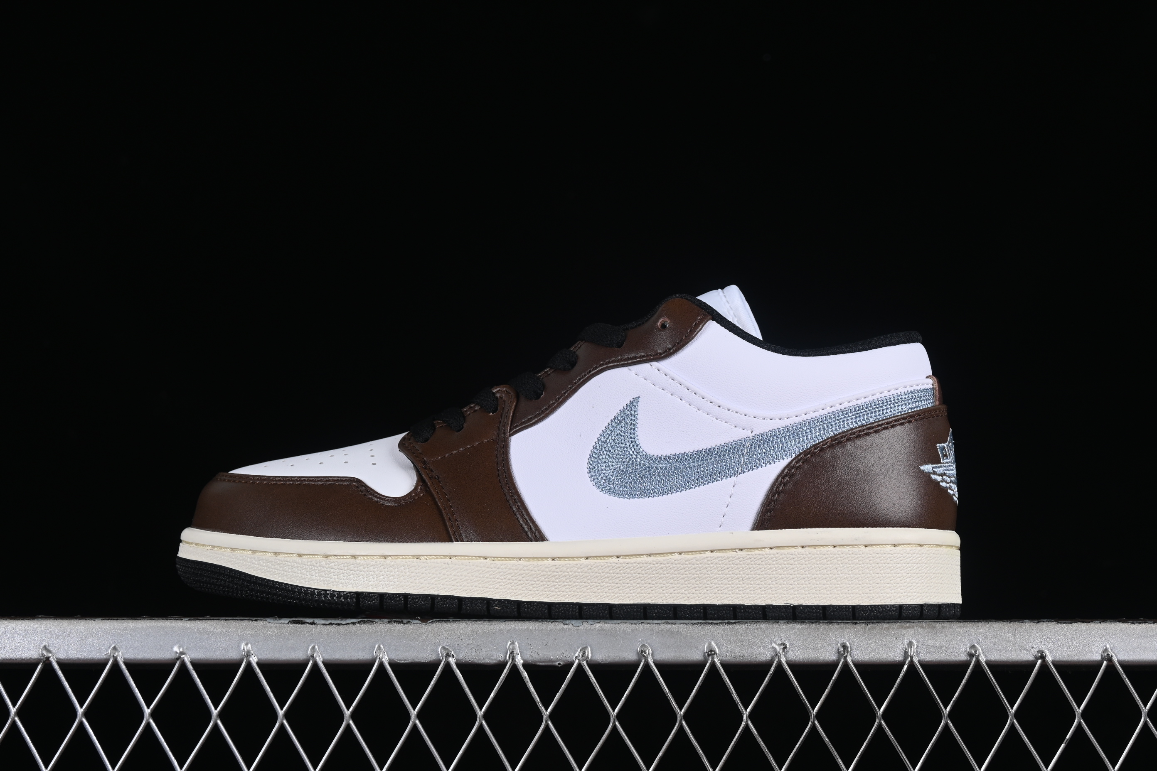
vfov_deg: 18.2
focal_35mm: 75
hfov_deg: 27.0
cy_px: 386
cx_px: 578
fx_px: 2410
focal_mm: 50
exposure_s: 1/80
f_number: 8
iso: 160
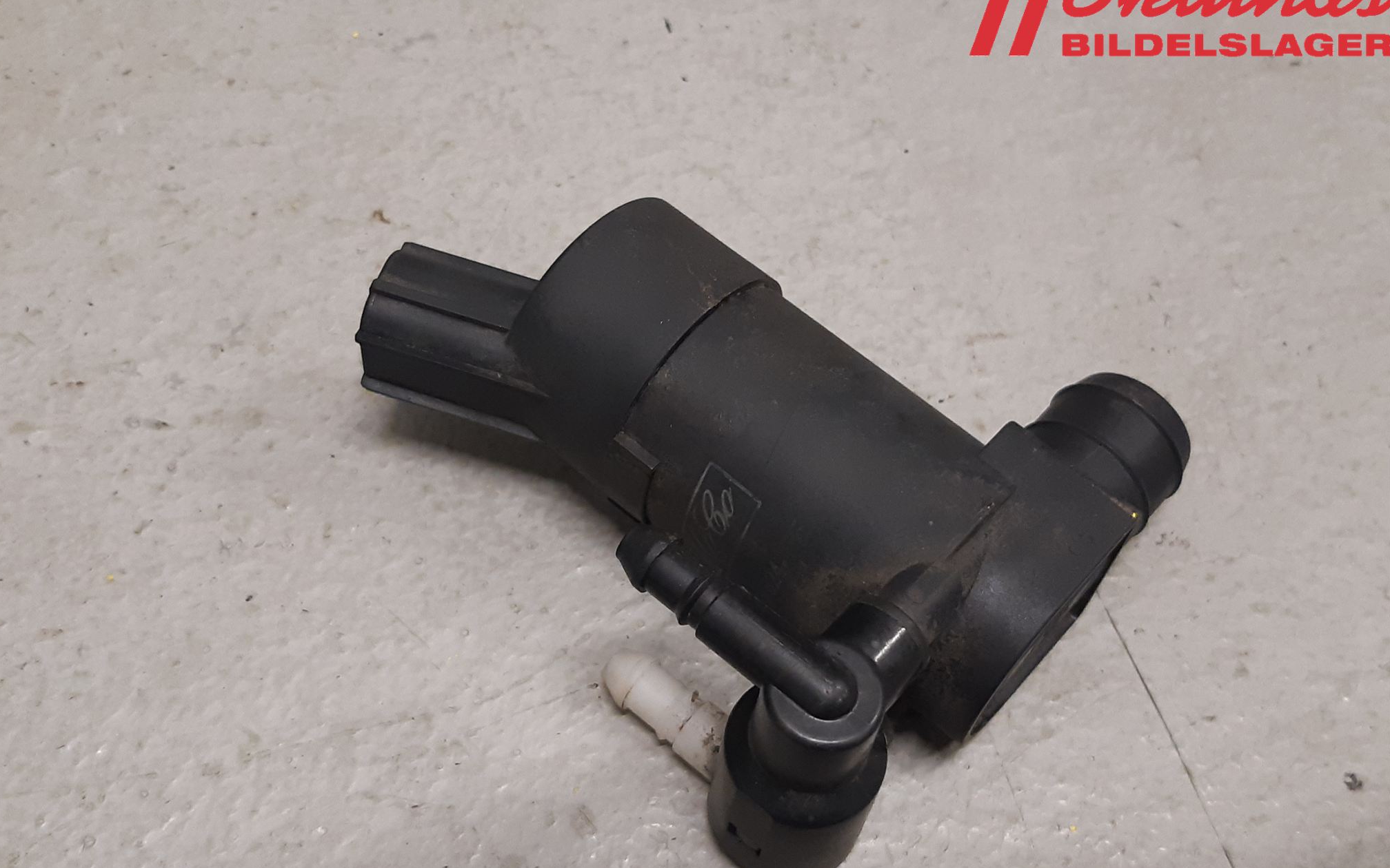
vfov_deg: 44.5
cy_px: 468
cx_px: 687
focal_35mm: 28
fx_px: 1061
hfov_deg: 66.5
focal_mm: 3.93
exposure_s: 1/50
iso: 160
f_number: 1.7
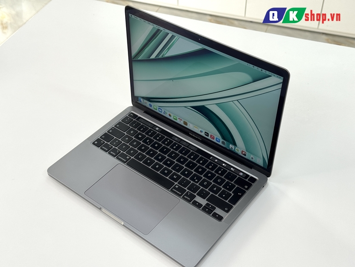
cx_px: 178
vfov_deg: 30.3
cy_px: 134
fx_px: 492
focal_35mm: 48
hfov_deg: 39.7
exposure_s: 1/141
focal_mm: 6.76
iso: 50
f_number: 1.78
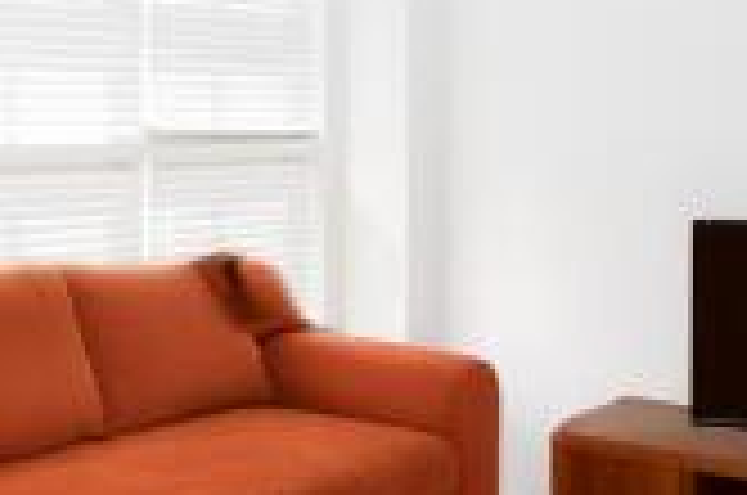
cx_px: 274
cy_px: 110
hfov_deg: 42.5
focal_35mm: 46
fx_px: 953
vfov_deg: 28.6
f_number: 10
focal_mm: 16
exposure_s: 1/250
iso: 320
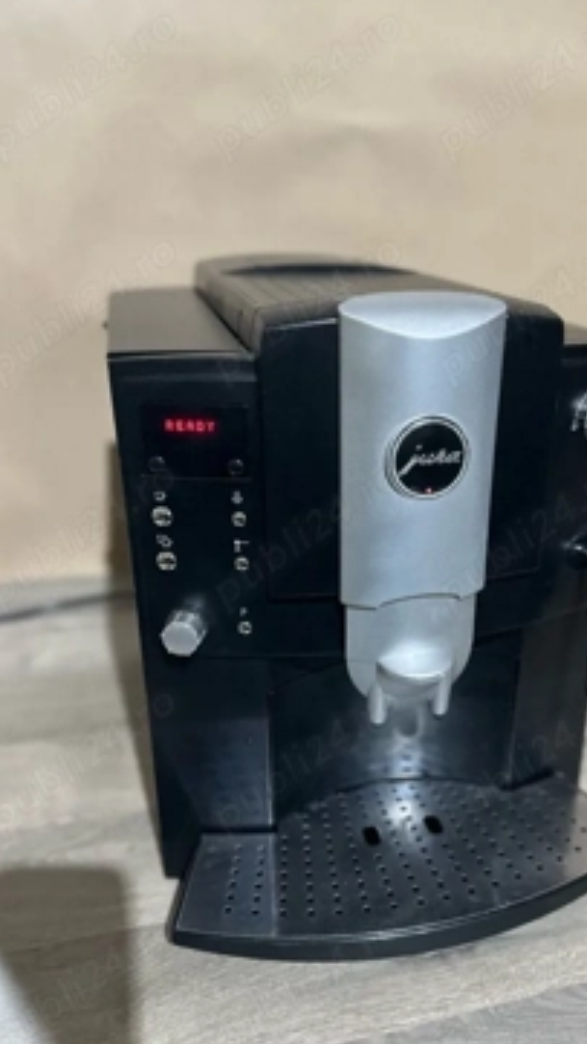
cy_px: 570
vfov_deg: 65.9
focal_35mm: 29
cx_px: 364
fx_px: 803
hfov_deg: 39.9
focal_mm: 6.86
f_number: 1.78
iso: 800
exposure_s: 1/50
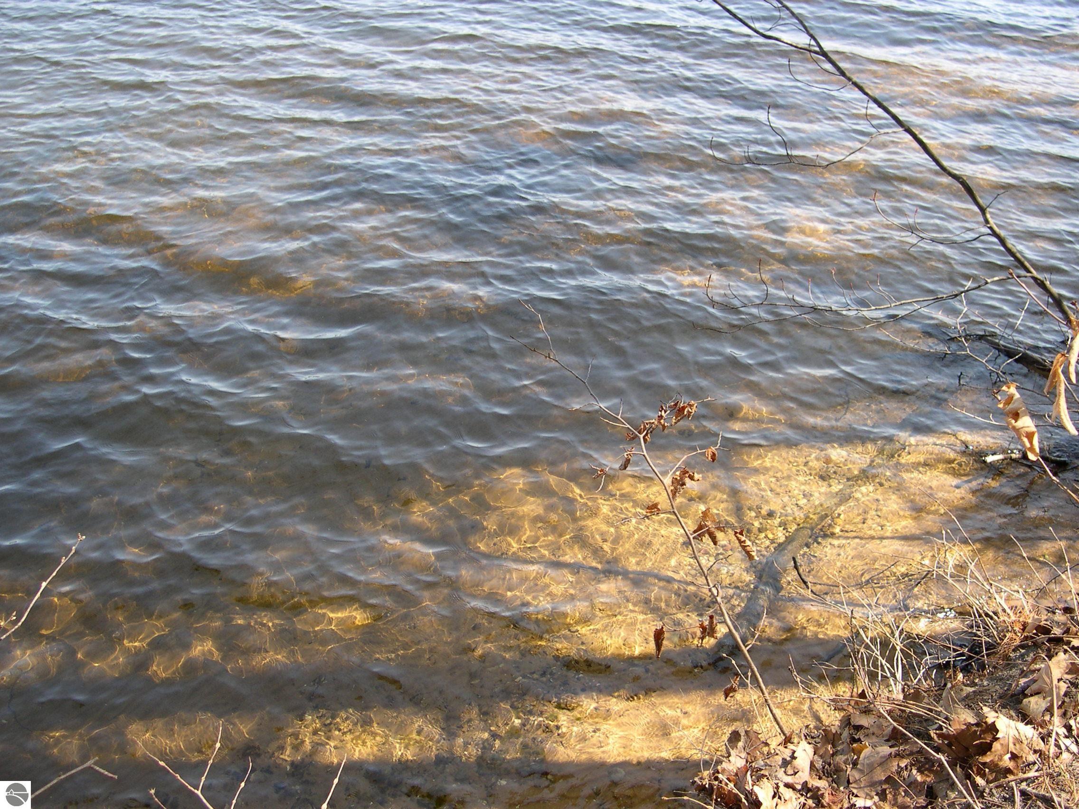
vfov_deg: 37.7
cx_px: 540
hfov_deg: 49.0
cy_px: 404
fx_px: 1184
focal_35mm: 38
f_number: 2.8
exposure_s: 1/260
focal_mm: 8
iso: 100
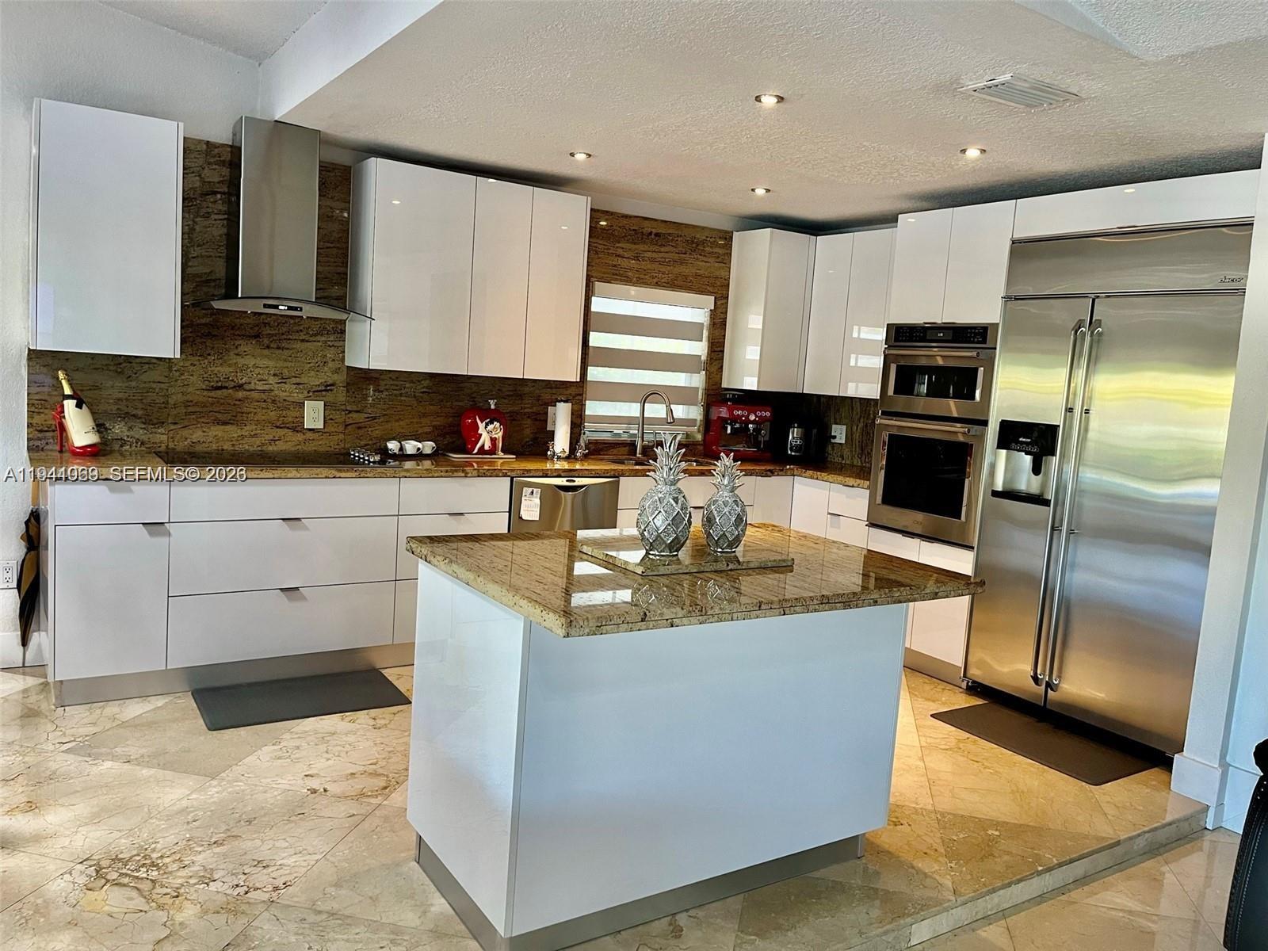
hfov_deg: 67.3
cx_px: 634
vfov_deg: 53.1
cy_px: 476
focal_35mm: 26
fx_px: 952
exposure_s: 1/60
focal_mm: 5.1
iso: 100
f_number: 1.6
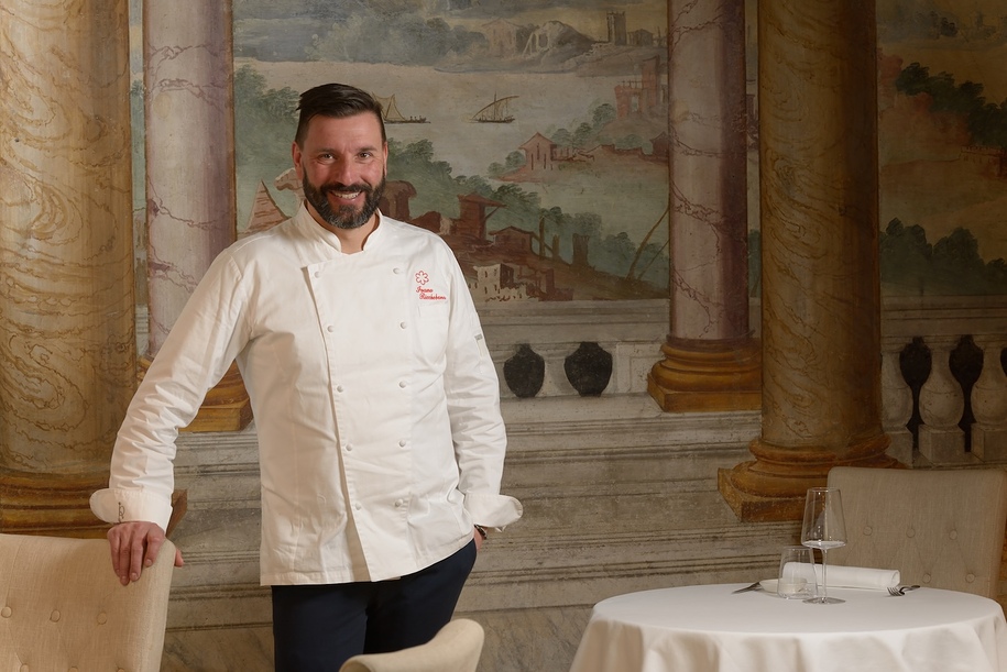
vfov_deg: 13.1
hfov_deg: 19.4
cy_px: 336
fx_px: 2938
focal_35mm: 105
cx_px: 504
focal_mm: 105
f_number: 11
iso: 400
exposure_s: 1/40
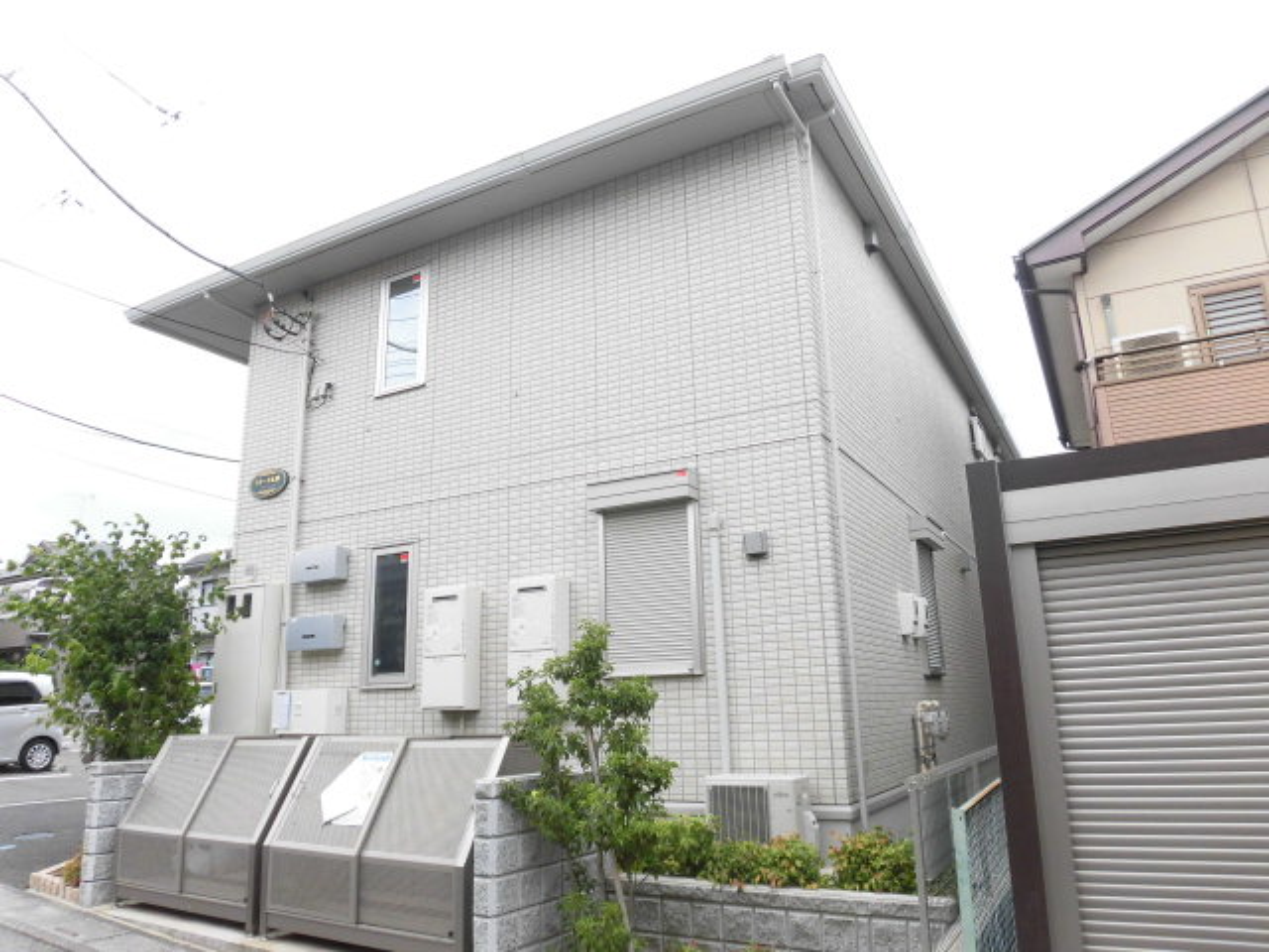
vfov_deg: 56.8
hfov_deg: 71.6
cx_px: 634
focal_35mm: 24
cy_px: 476
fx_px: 880
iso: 100
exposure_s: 1/320
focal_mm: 4.3
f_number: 3.1
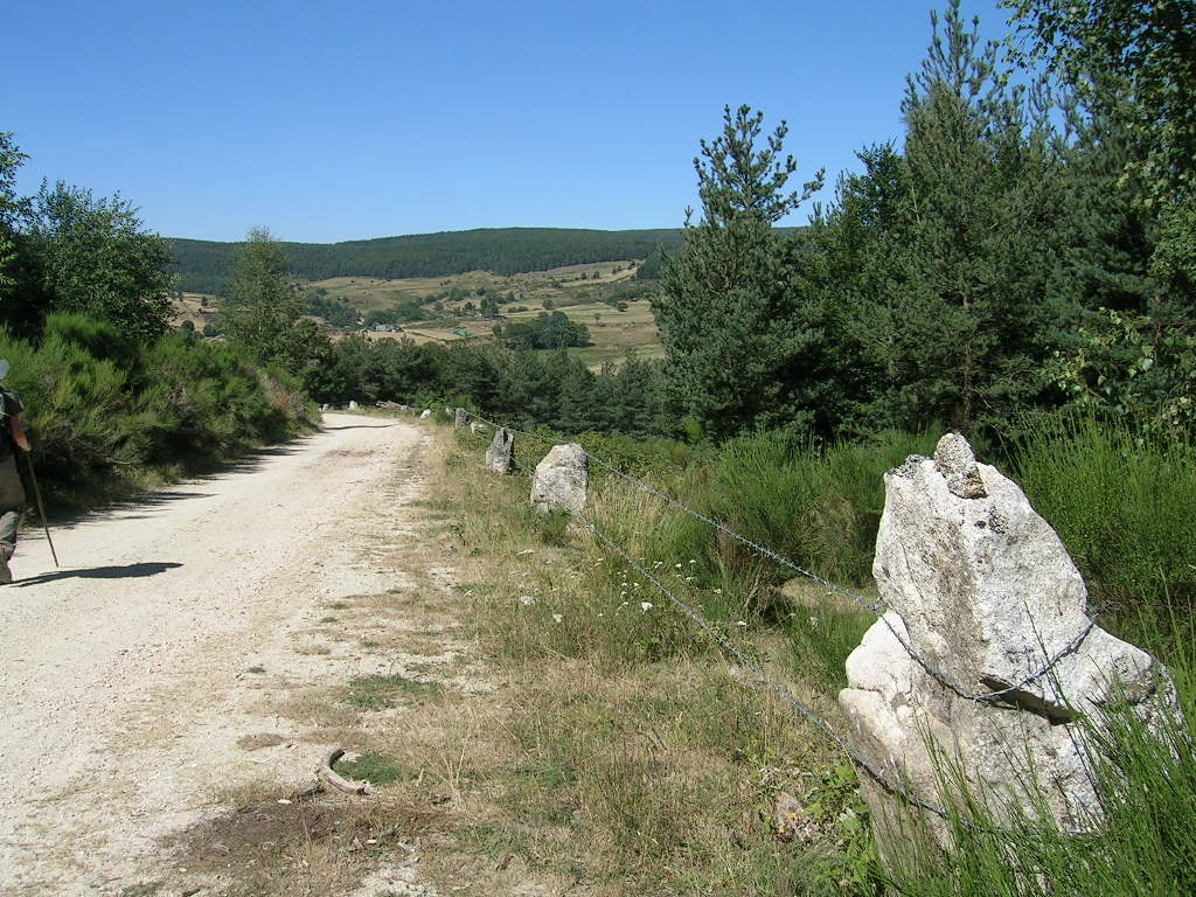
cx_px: 598
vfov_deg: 40.7
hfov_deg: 52.6
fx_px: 1209
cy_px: 448
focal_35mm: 35
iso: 50
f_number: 4.8
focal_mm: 5.4
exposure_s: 1/487
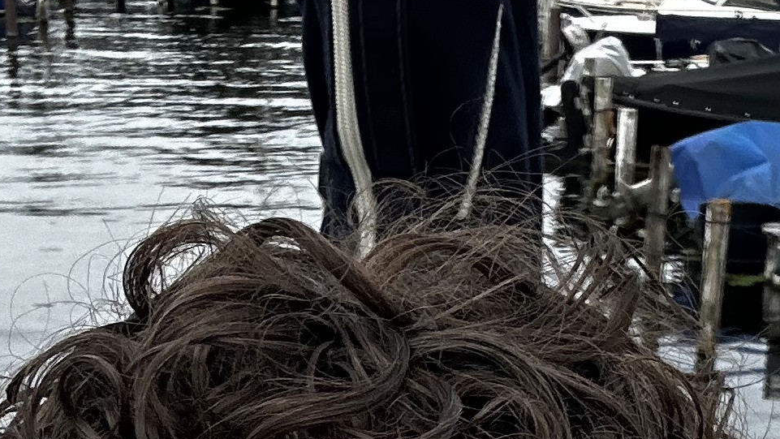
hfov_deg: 20.4
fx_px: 2172
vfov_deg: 10.8
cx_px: 409
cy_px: 786
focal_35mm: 105
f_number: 1.9
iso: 25
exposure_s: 1/353
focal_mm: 2.69
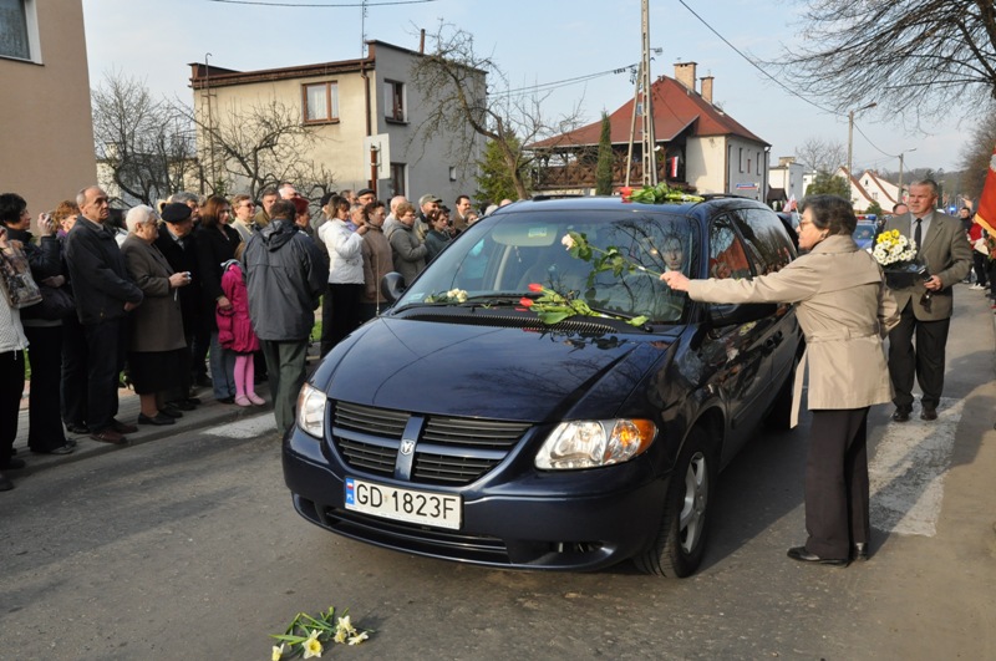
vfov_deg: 43.5
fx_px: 829
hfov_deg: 62.0
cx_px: 498
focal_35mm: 30
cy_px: 330
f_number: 10
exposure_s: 1/400
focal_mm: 20
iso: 1000
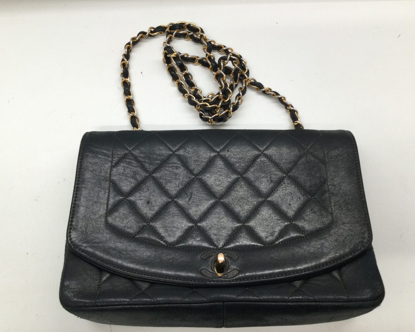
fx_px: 405
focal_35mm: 33
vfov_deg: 44.5
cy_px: 170
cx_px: 203
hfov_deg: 54.2
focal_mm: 3.3
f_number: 2.4
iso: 50
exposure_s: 1/30
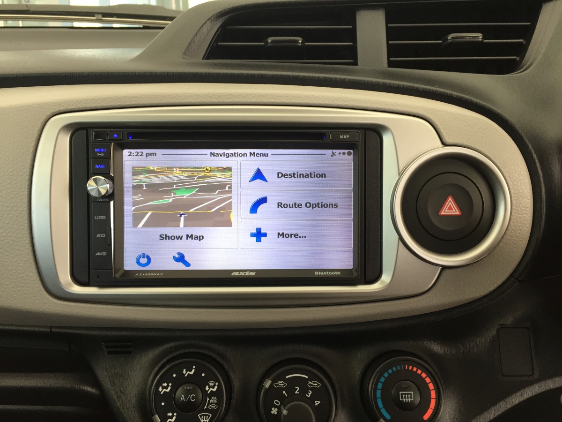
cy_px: 211
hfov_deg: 61.7
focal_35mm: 29
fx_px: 471
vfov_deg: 48.2
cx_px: 281
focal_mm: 4.15
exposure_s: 1/33
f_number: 2.2
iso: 32
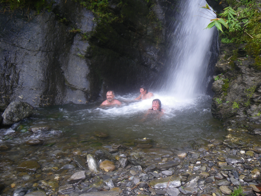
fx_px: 226
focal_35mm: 30
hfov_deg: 60.0
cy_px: 95
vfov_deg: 46.8
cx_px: 133
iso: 50
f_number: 3.5
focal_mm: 5
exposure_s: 1/50
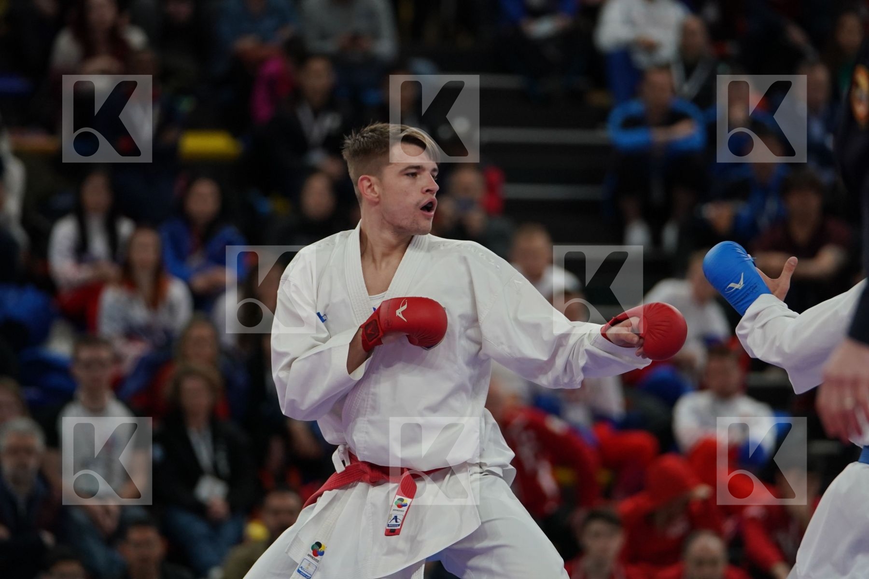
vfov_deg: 5.2
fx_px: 6372
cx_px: 434
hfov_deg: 7.8
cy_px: 290
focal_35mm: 264
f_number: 2.8
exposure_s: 1/1000
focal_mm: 176
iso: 1250
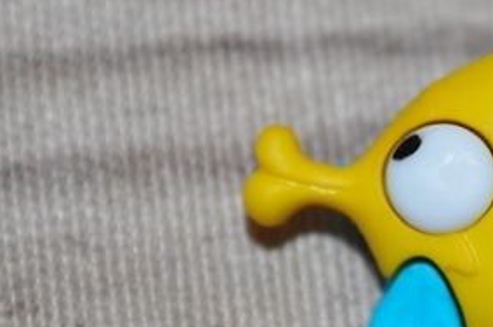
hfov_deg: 8.8
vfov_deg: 5.9
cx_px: 467
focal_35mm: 232
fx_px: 3176
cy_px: 222
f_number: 5.6
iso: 200
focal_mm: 55
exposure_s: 1/60
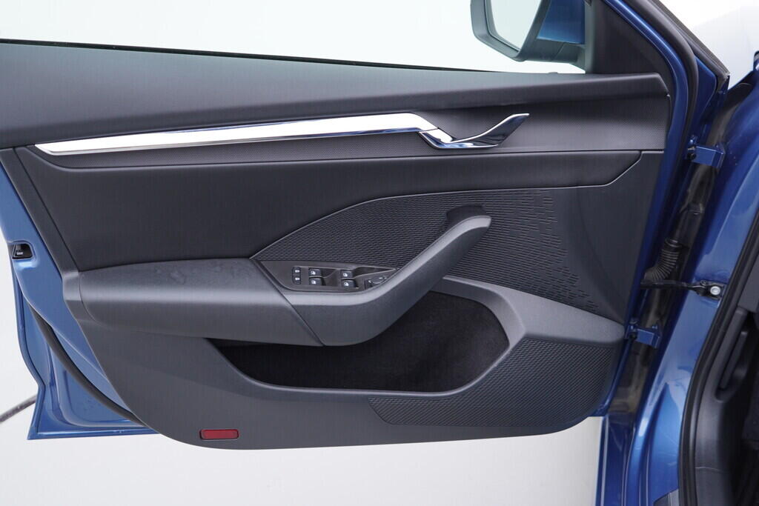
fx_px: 759
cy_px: 253
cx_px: 380
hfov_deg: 53.1
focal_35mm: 36
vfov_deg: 36.9
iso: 125
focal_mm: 24
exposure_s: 1/40
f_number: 2.8
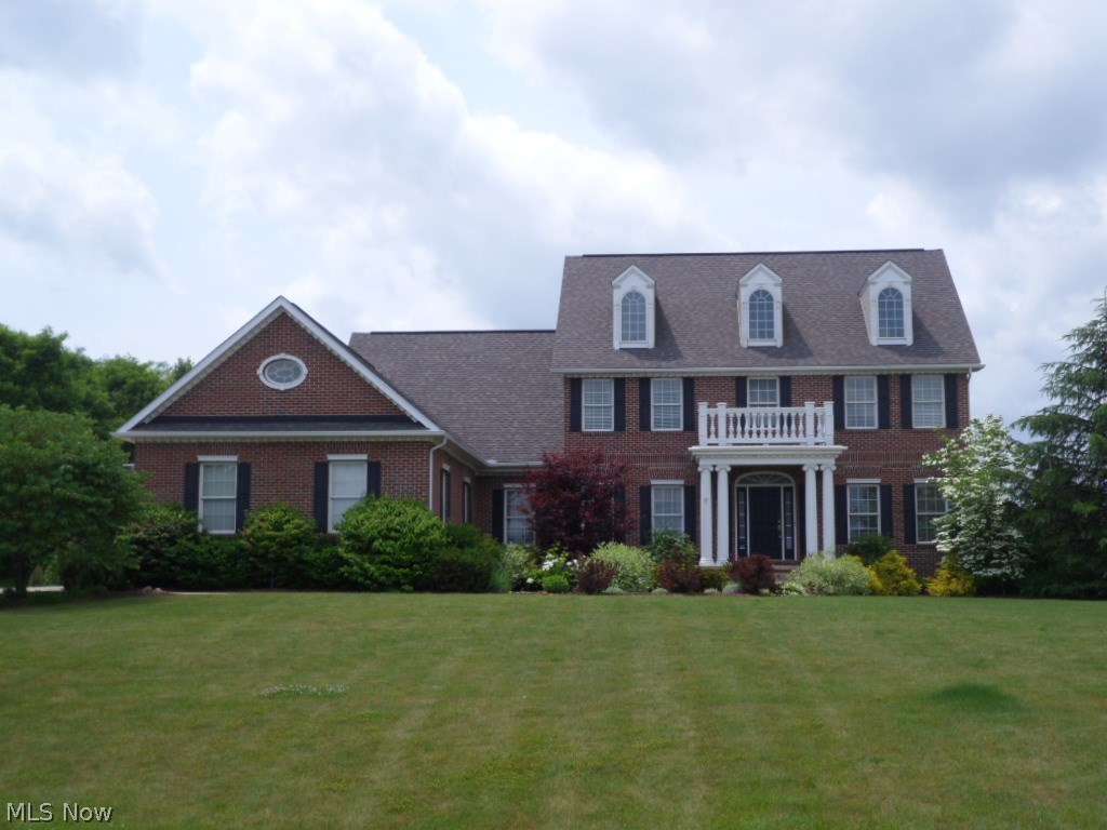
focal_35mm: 42
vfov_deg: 34.3
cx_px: 554
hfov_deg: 44.8
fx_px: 1343
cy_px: 415
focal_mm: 7.8
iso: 80
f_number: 4.2
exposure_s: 1/750
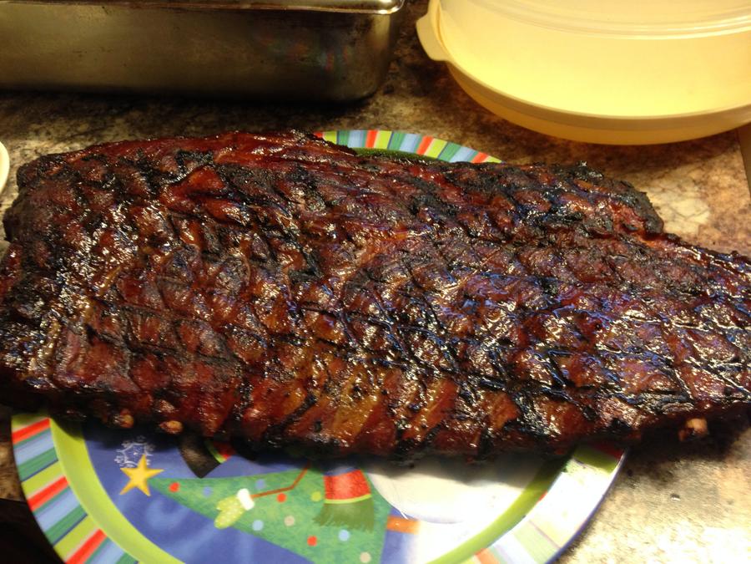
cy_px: 282
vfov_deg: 42.9
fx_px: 716
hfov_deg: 55.4
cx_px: 376
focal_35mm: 33
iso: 100
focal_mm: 4.12
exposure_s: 1/20
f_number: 2.4
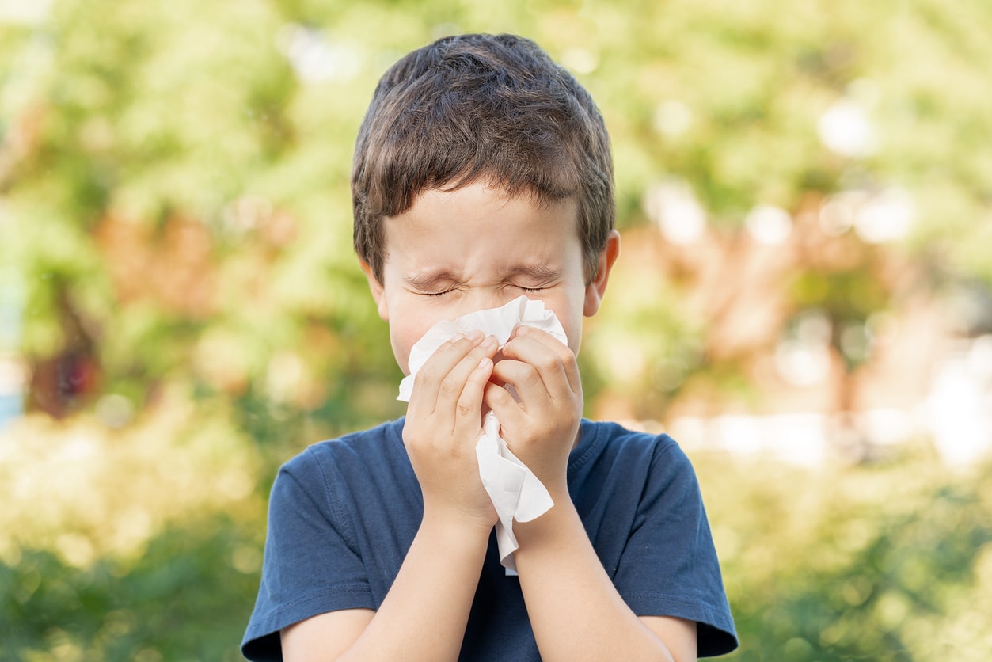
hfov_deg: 23.9
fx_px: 2343
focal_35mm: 85
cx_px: 496
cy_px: 331
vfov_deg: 16.1
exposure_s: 1/160
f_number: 4.5
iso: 200
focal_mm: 85
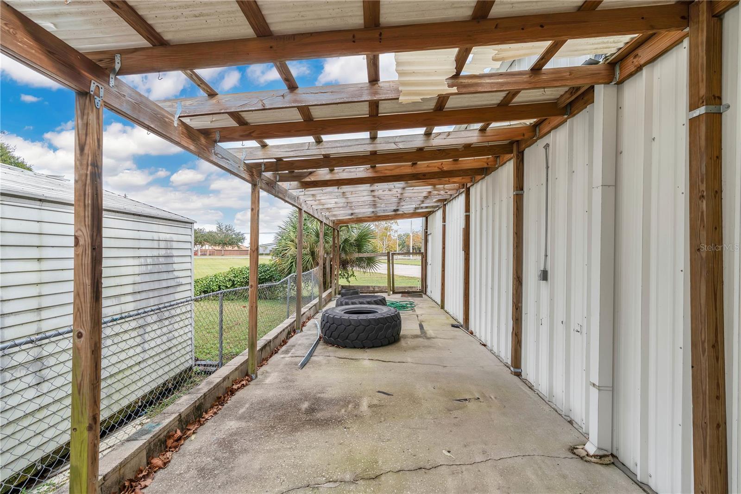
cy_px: 247
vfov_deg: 73.7
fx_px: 329
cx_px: 370
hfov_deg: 96.7
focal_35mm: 16
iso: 100
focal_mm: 16
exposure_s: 1/125
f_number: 5.6
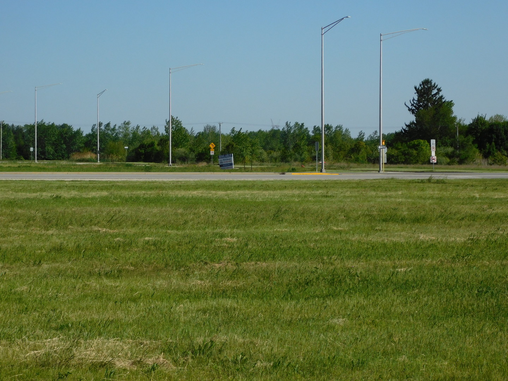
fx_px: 1453
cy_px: 190
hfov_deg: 19.8
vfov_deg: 14.9
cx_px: 254
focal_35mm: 99
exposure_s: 1/1250
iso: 125
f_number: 4.6
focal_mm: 17.6
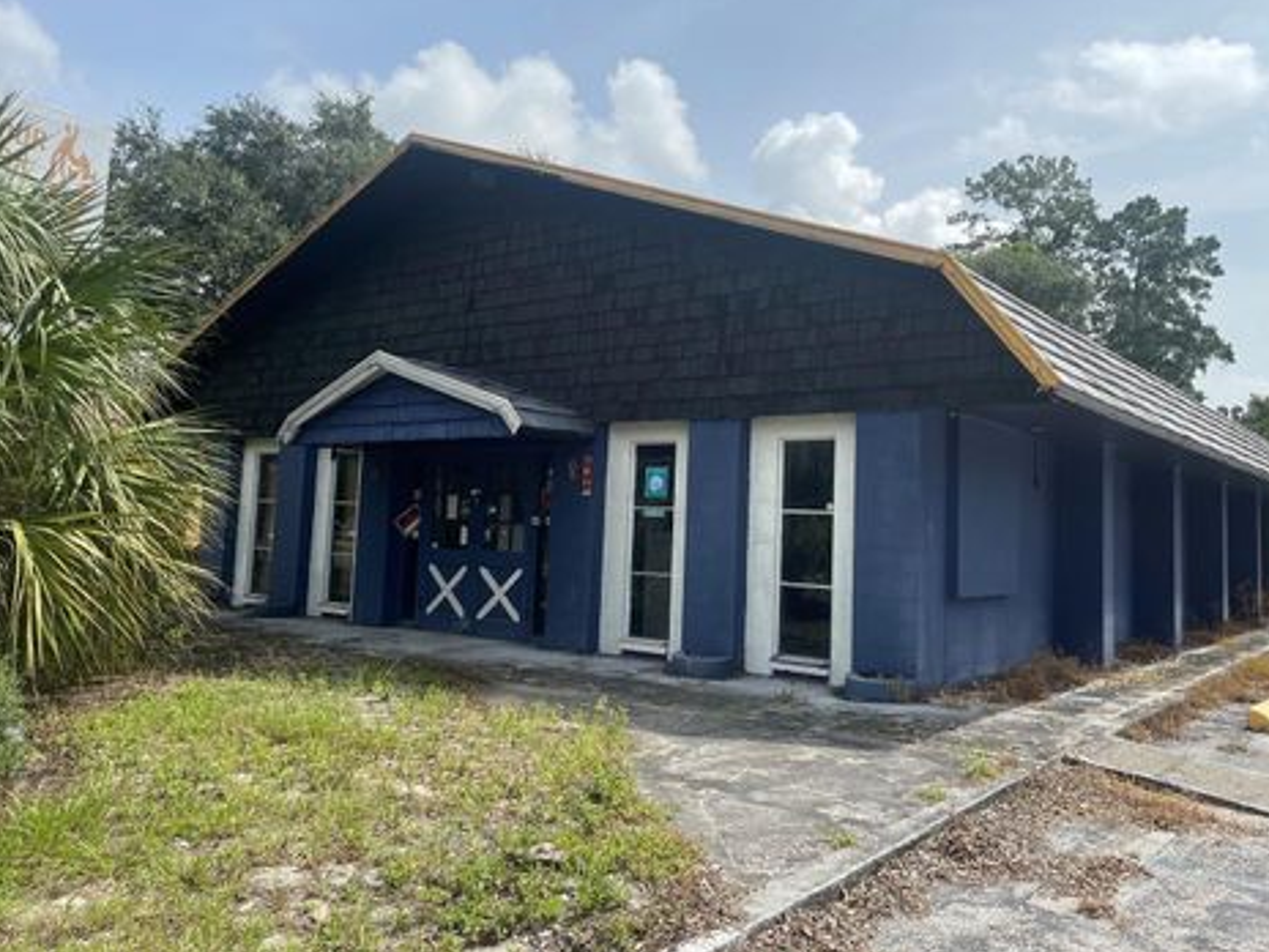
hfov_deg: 63.4
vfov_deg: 49.7
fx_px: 1026
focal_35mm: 28
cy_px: 450
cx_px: 665
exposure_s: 1/5814
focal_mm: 4.2
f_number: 1.6
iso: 50
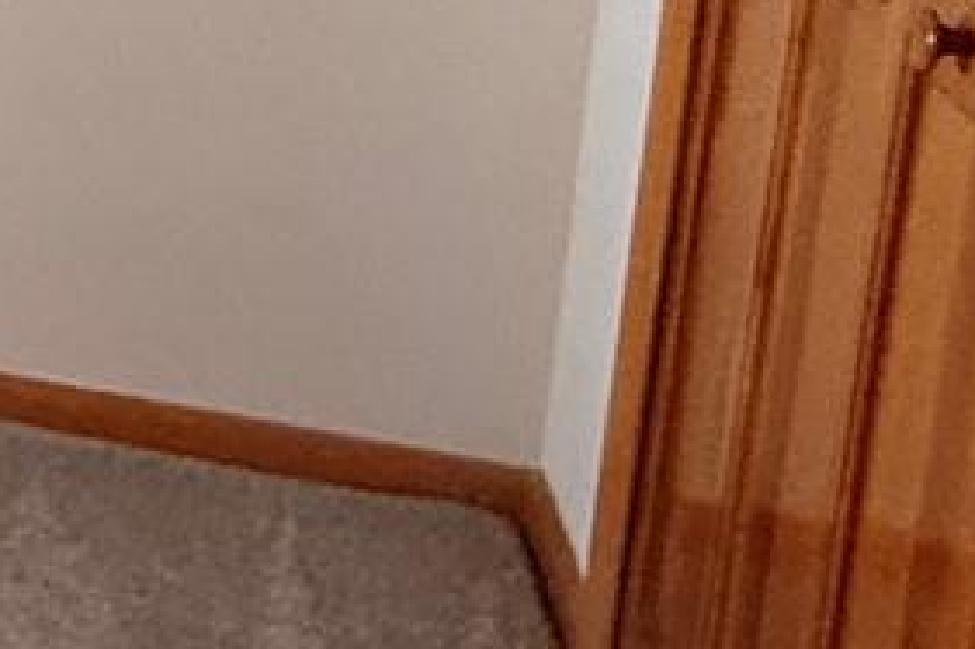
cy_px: -212
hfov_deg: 14.5
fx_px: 2247
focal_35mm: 83
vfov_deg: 15.6
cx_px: -1423
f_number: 2.2
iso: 400
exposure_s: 1/60
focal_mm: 2.22
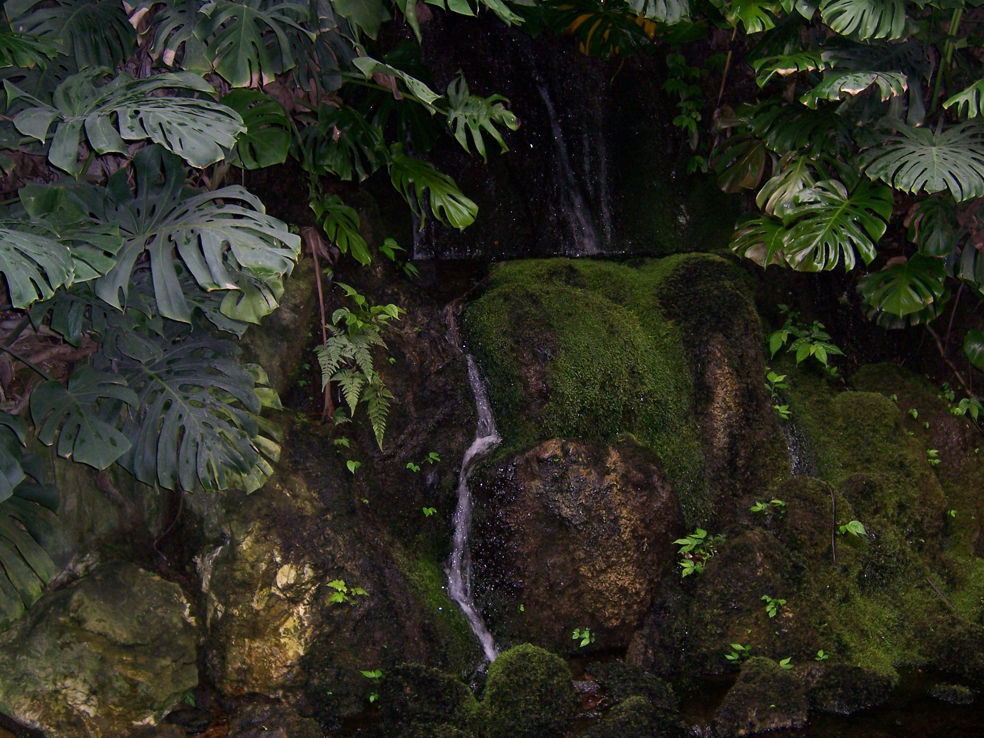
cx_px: 492
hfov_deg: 46.8
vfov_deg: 36.0
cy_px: 369
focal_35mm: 40
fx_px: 1137
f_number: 3.4
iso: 140
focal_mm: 6.7
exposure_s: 1/60
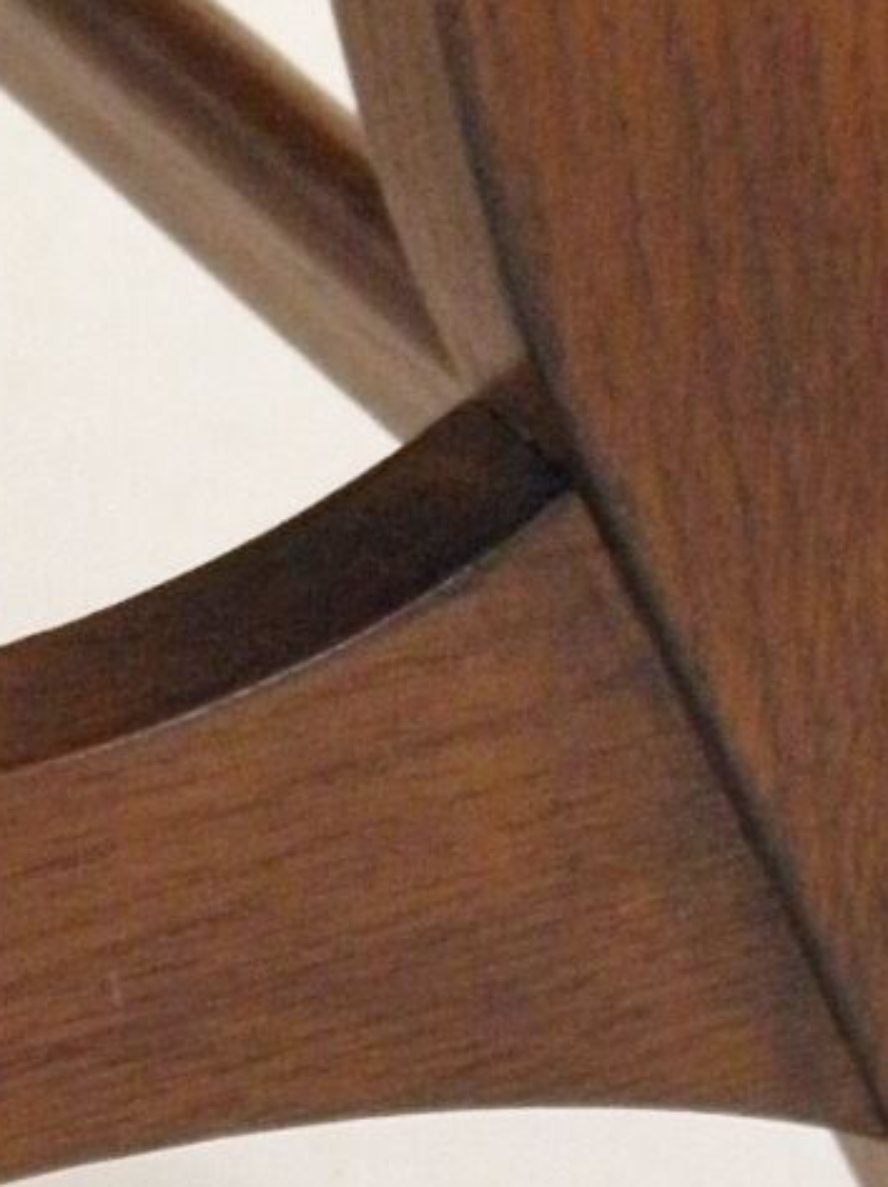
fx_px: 6679
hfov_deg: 7.4
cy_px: 35
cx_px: -595
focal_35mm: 195
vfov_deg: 10.1
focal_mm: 6.4
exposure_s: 1/20
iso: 200
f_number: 3.7
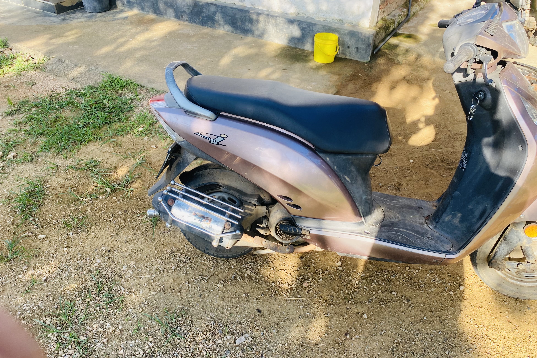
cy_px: 189
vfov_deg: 46.4
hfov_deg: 65.5
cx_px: 260
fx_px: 418
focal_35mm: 28
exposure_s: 1/288
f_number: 1.8
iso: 32
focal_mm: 4.25
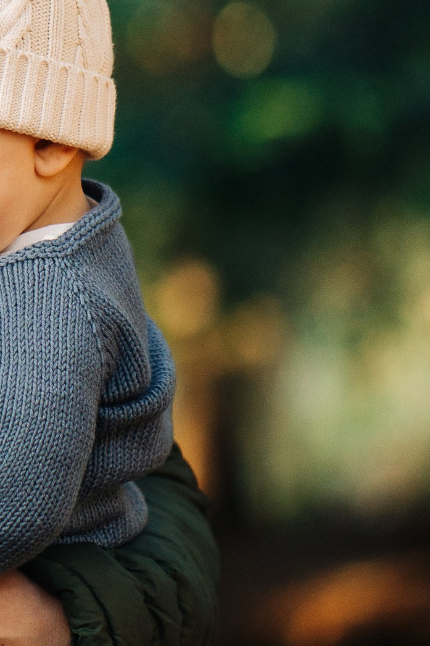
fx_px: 5591
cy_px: 188
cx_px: -320
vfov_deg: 6.6
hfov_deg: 4.4
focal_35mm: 312
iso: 400
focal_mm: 85
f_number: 1.8
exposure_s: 1/200
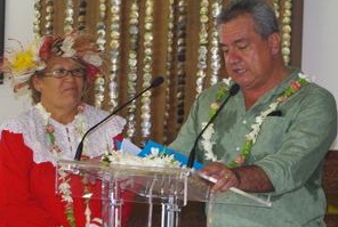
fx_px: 1666
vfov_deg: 7.8
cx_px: 209
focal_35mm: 177
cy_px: 168
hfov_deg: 11.6
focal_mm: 55
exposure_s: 1/60
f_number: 5.6
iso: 800
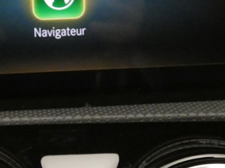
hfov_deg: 21.7
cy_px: 68
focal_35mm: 90
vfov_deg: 16.4
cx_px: 70
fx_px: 585
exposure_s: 1/25
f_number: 3.4
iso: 1600
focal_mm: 5.8
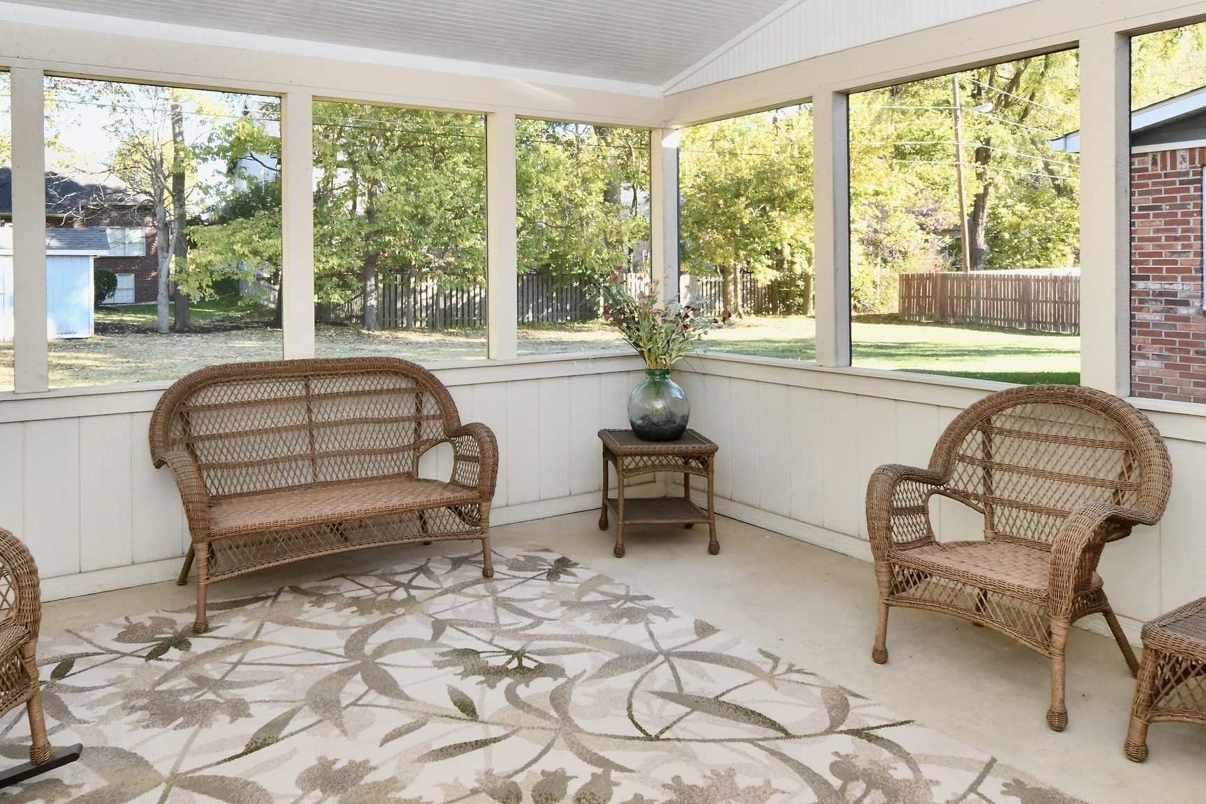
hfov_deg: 71.2
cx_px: 521
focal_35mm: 25
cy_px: 288
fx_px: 838
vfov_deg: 50.6
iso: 640
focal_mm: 14
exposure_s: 1/200
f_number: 7.1
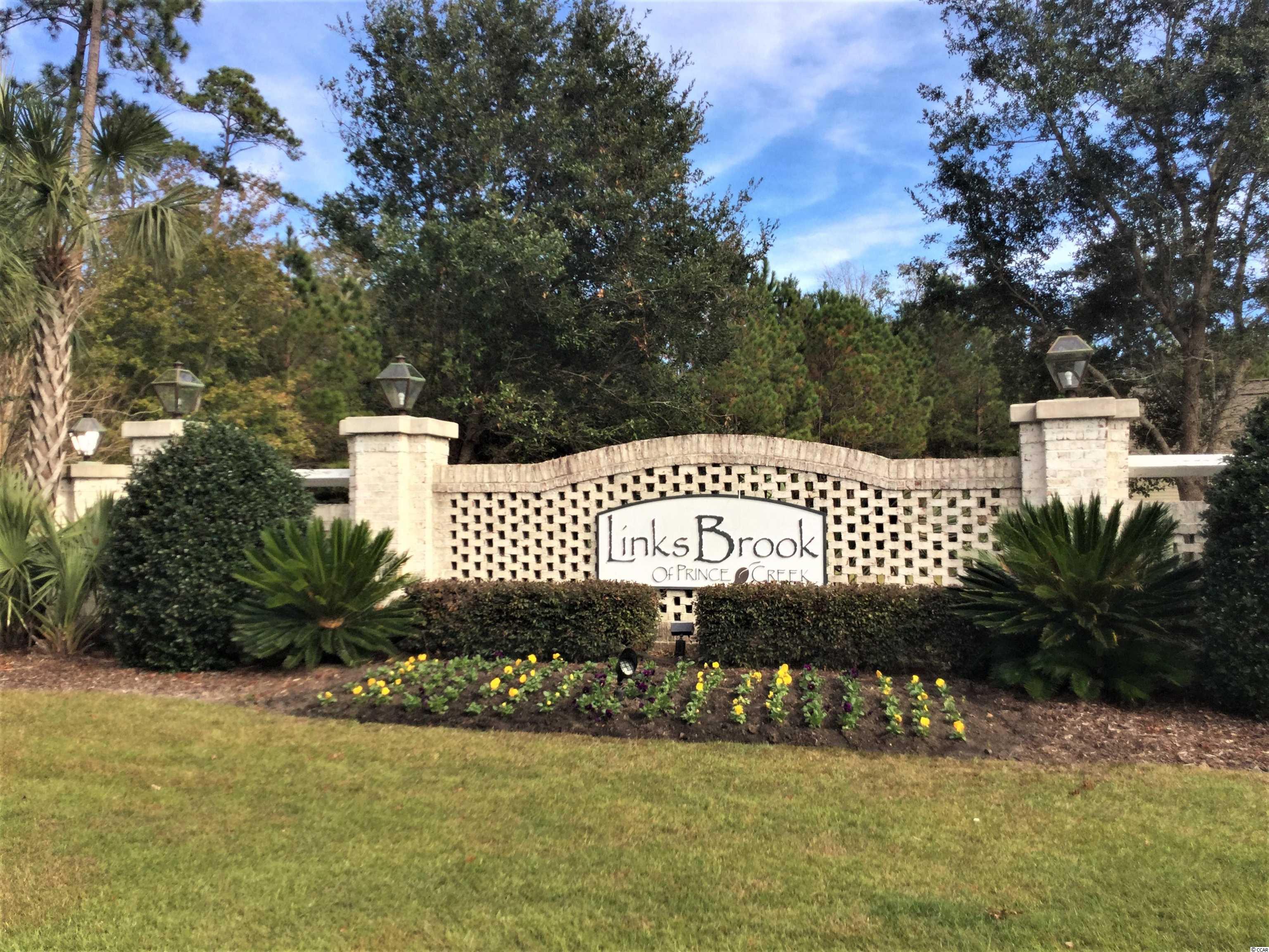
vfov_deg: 45.4
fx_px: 1136
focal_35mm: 31
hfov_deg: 58.4
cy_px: 476
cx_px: 634
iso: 25
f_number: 2.4
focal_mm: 3.3
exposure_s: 1/691
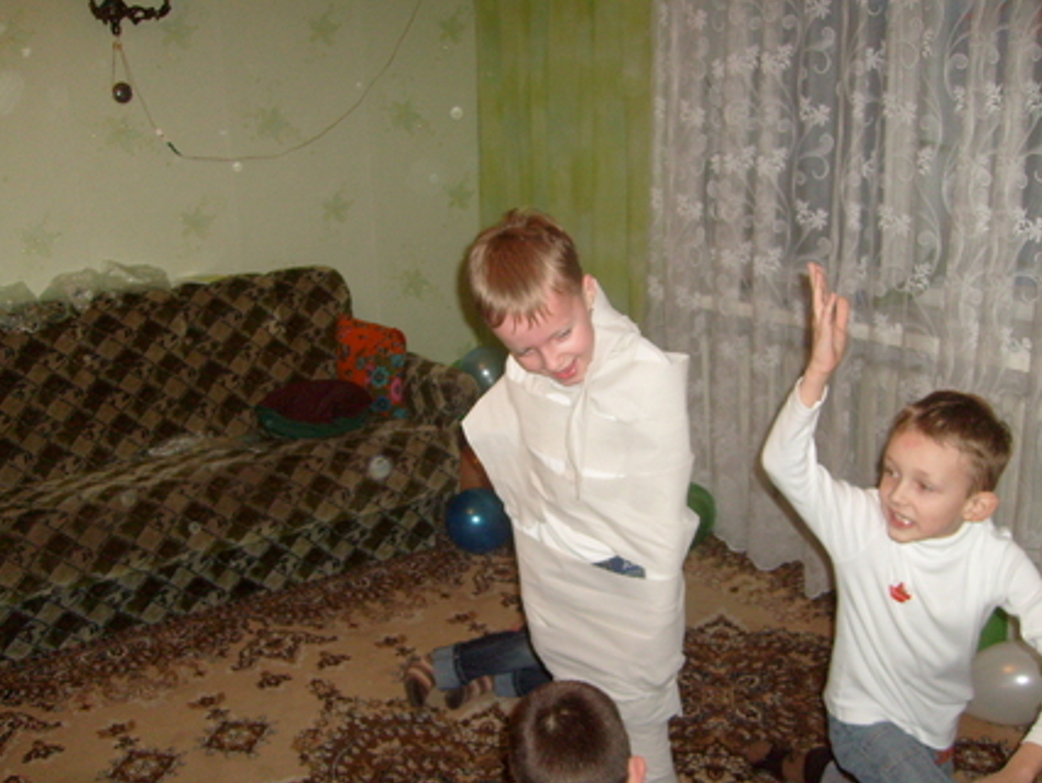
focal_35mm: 37
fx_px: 1114
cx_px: 521
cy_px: 399
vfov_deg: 38.7
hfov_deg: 50.1
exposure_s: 1/45
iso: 100
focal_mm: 5.8
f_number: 2.8
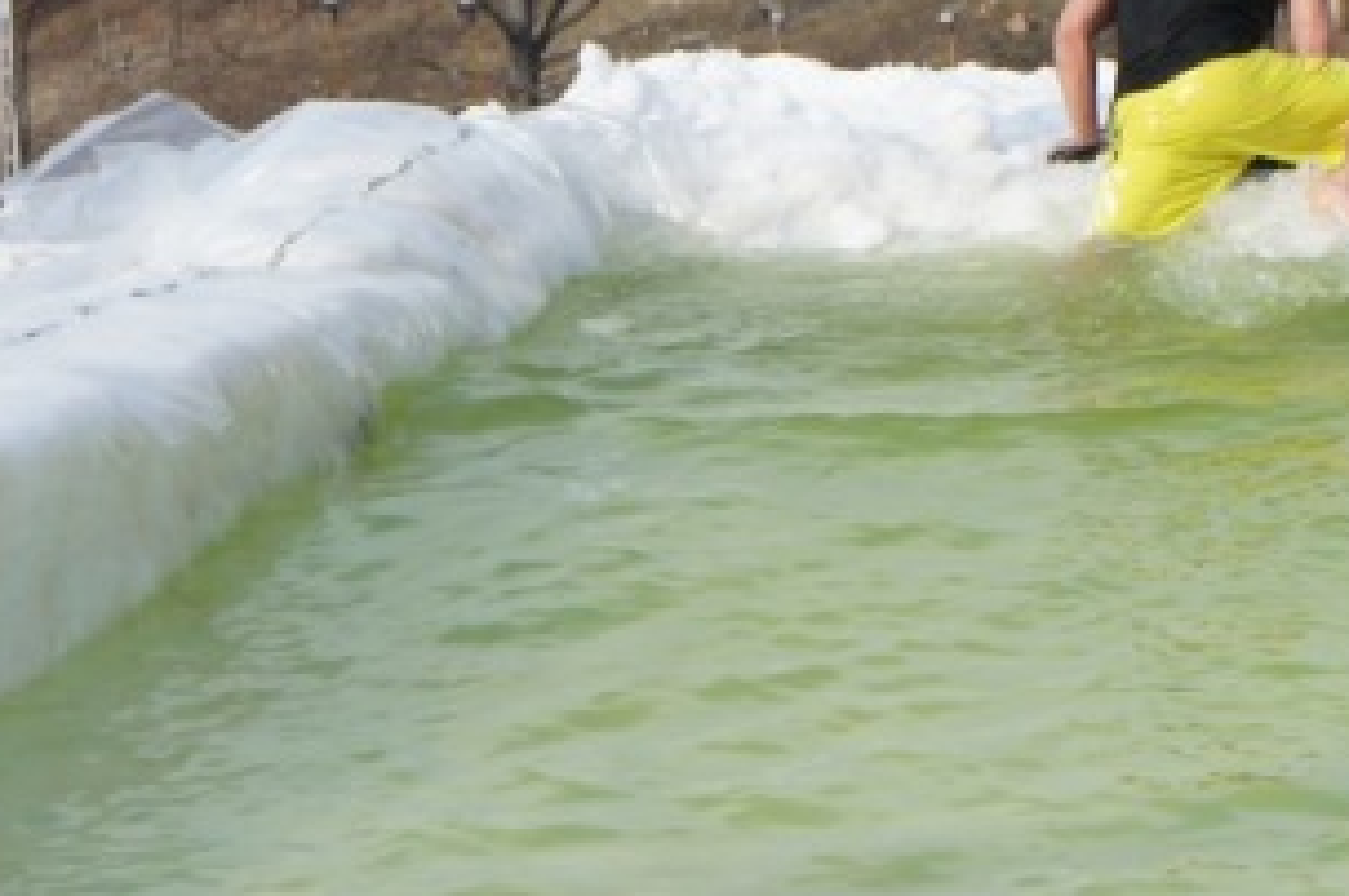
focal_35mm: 217
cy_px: 24
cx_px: 1274
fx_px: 8134
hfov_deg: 9.4
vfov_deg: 6.3
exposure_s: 1/400
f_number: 9
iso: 200
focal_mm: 55
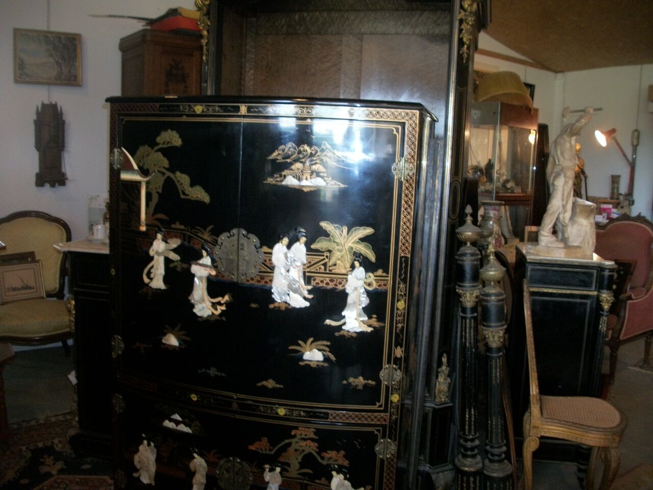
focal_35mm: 32
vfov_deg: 44.2
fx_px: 604
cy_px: 245
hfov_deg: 56.8
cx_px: 326
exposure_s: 1/30
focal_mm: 5.7
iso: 160
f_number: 2.9
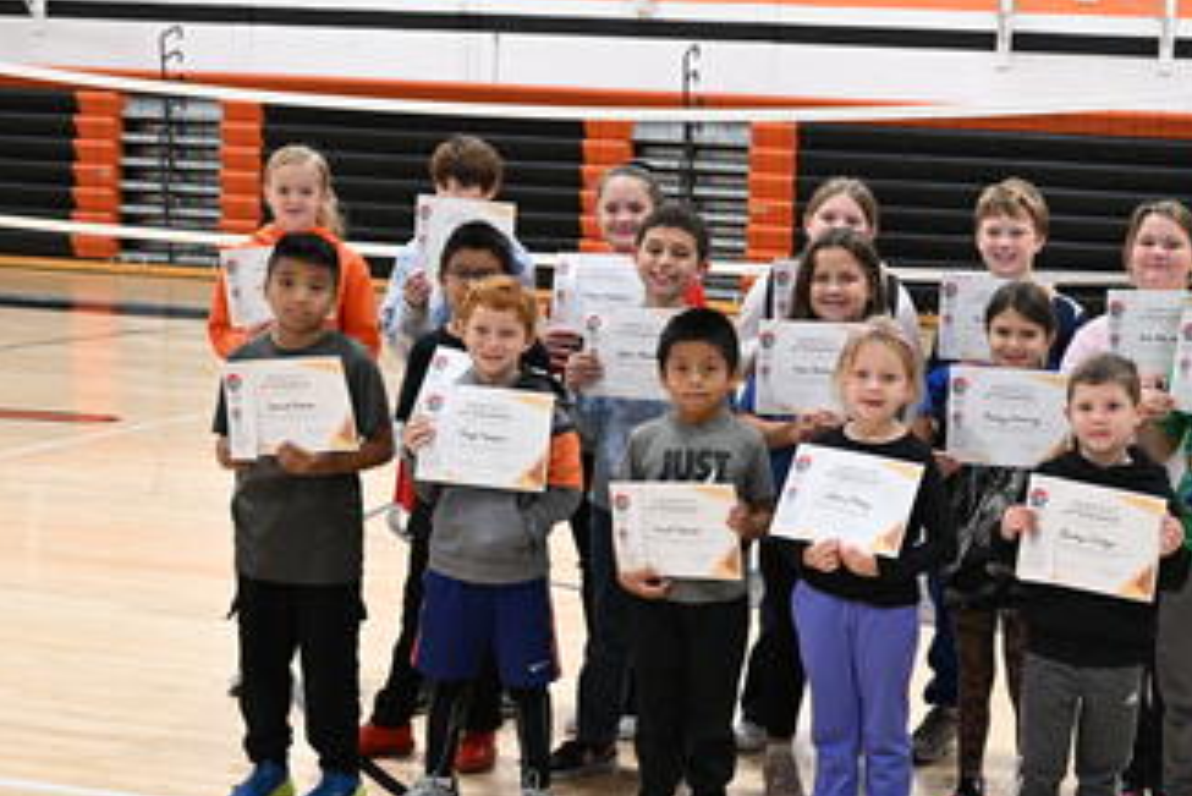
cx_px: 814
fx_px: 2054
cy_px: 462
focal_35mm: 62
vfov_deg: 21.9
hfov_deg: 32.0
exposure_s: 1/60
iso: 900
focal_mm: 28
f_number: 4
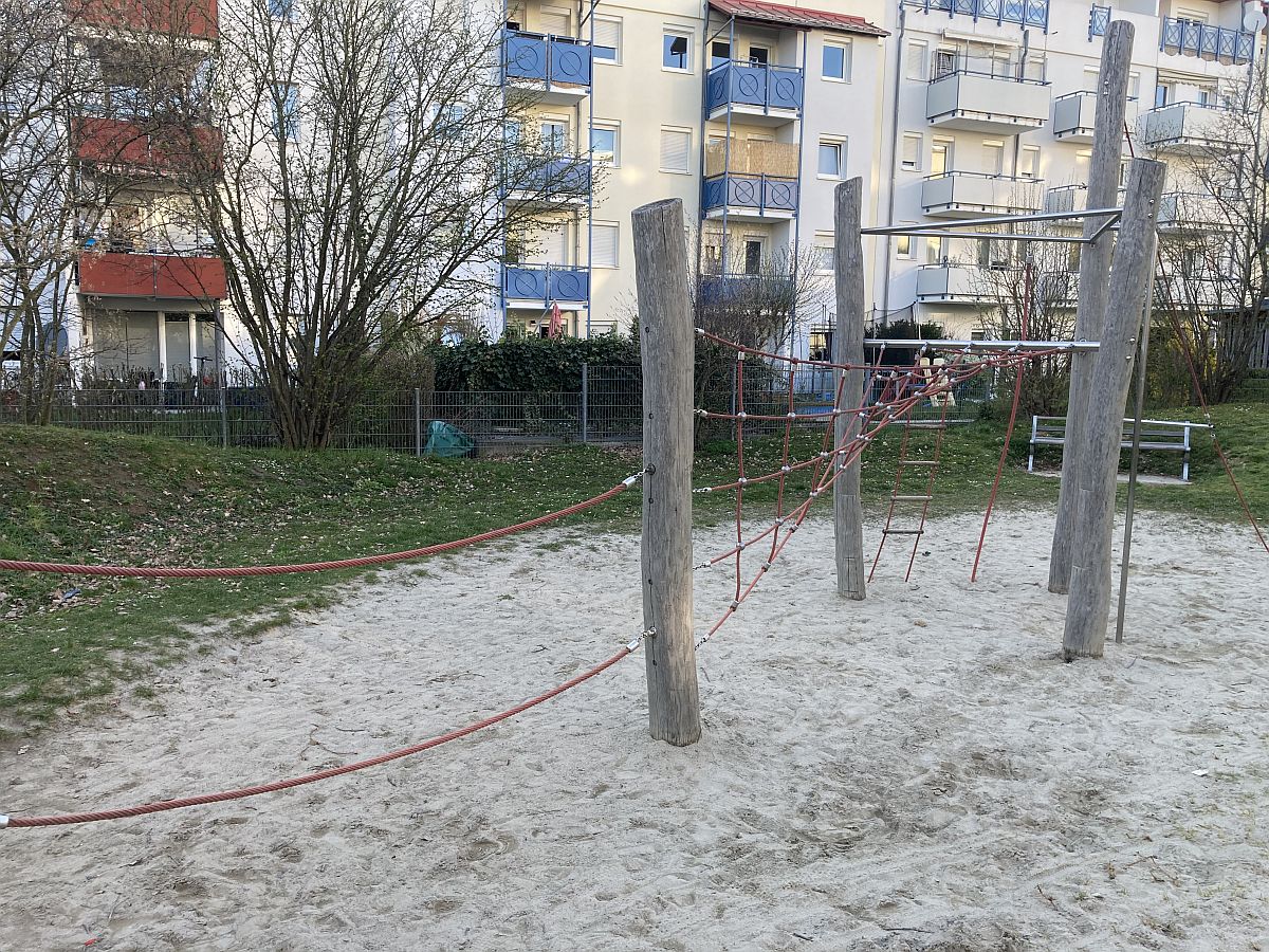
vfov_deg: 49.7
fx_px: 1026
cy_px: 476
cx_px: 634
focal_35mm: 28
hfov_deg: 63.4
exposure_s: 1/122
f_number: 1.8
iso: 20
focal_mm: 3.99
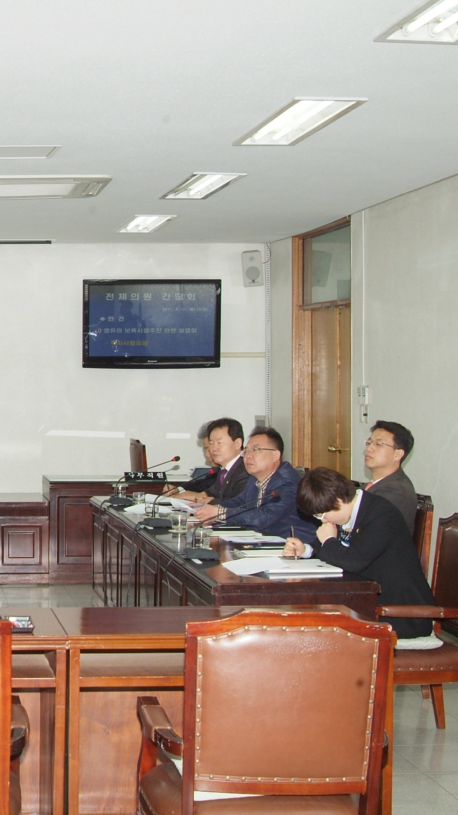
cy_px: 408
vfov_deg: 31.4
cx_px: -101
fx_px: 1447
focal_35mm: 67
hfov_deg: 17.1
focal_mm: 28
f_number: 6.7
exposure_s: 1/60
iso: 800
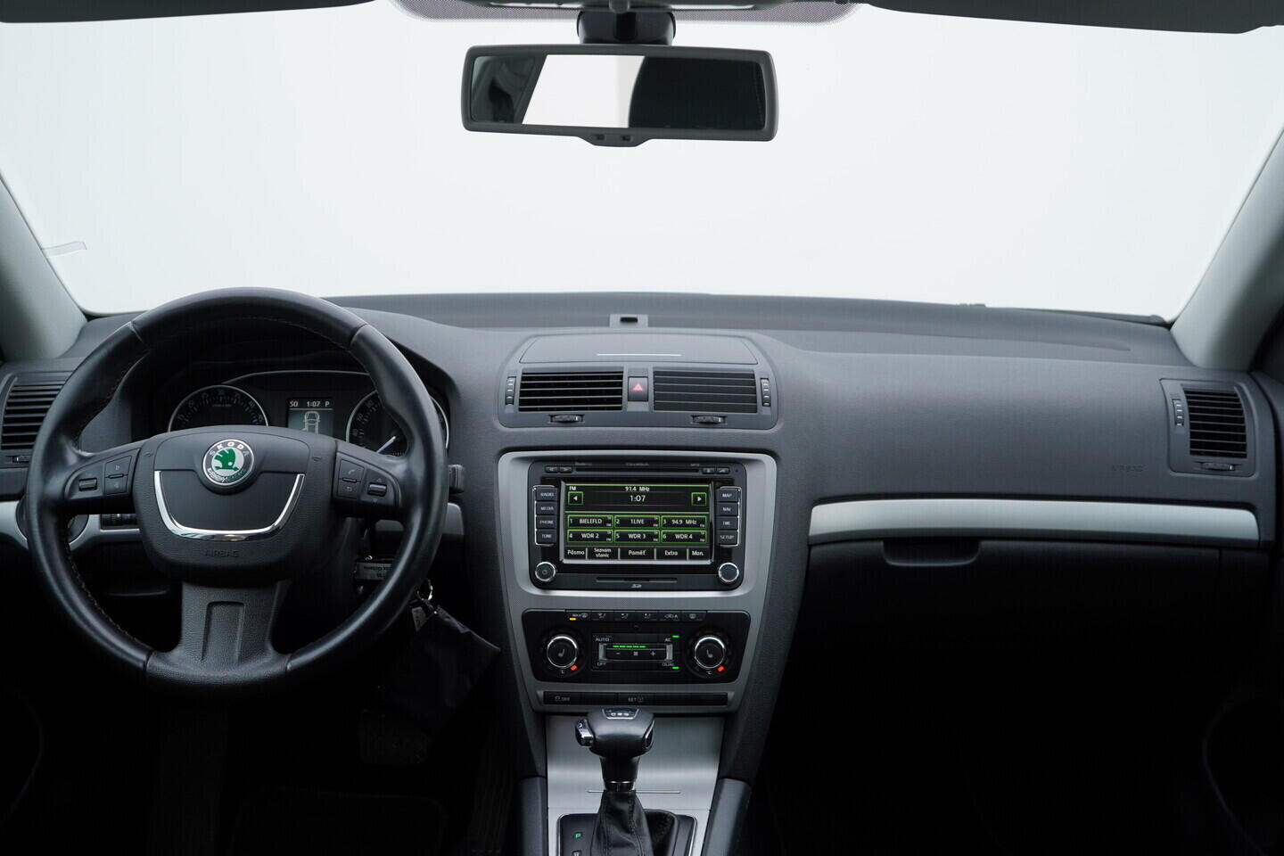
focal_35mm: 36
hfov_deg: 53.1
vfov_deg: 36.9
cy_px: 428
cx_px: 642
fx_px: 1284
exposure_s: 1/60
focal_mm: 24
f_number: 3.5
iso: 125
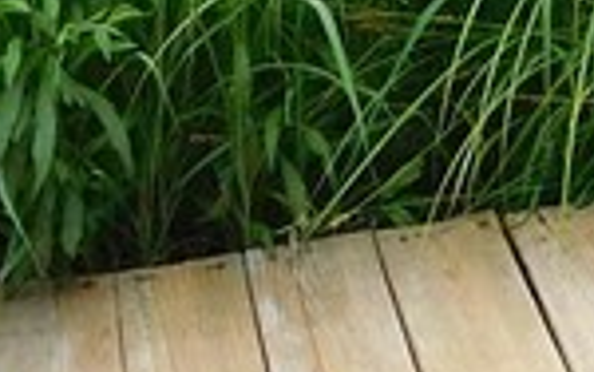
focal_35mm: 181
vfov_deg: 6.5
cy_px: -839
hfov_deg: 10.7
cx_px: 1164
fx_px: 2932
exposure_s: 1/250
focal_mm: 4.5
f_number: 3.4
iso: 125
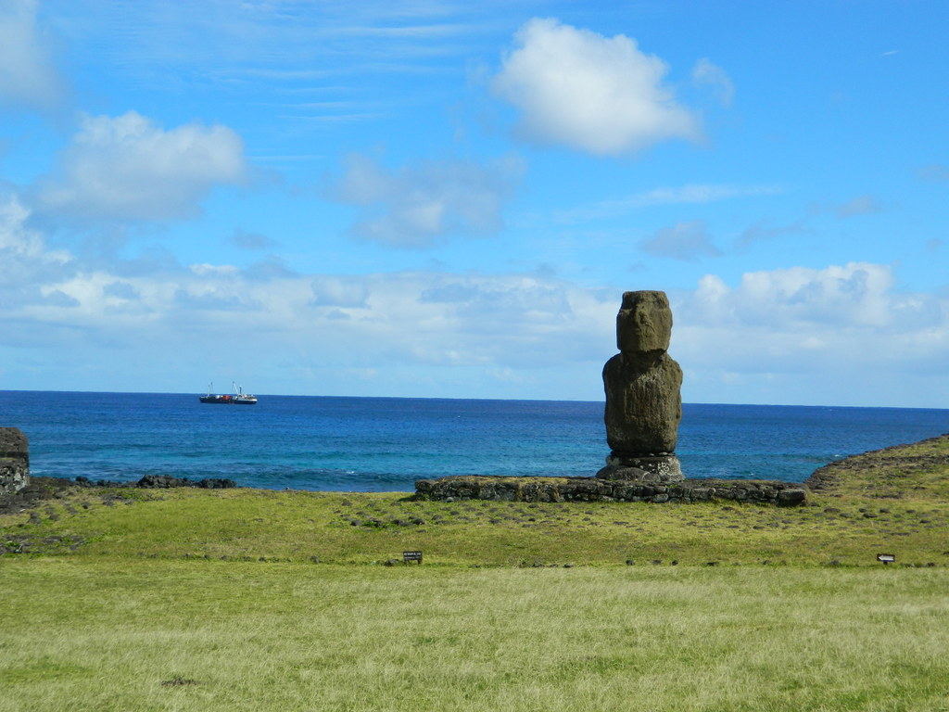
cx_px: 474
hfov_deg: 33.8
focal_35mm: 57
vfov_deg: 25.7
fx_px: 1563
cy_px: 356
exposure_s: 1/125
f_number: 10.7
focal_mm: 10.2
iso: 80
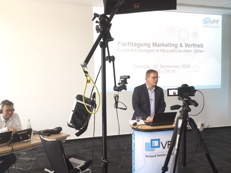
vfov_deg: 45.4
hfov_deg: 58.4
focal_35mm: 31
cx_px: 116
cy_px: 86
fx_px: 207
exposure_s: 1/33
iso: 100
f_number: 2.4
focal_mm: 3.3
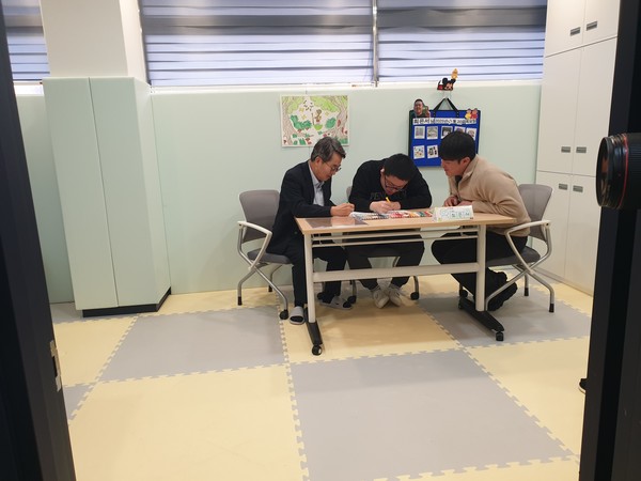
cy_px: 240
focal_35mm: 26
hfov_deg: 67.3
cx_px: 320
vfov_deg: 53.1
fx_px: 481
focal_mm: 4.3
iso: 160
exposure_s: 1/60
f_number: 2.4
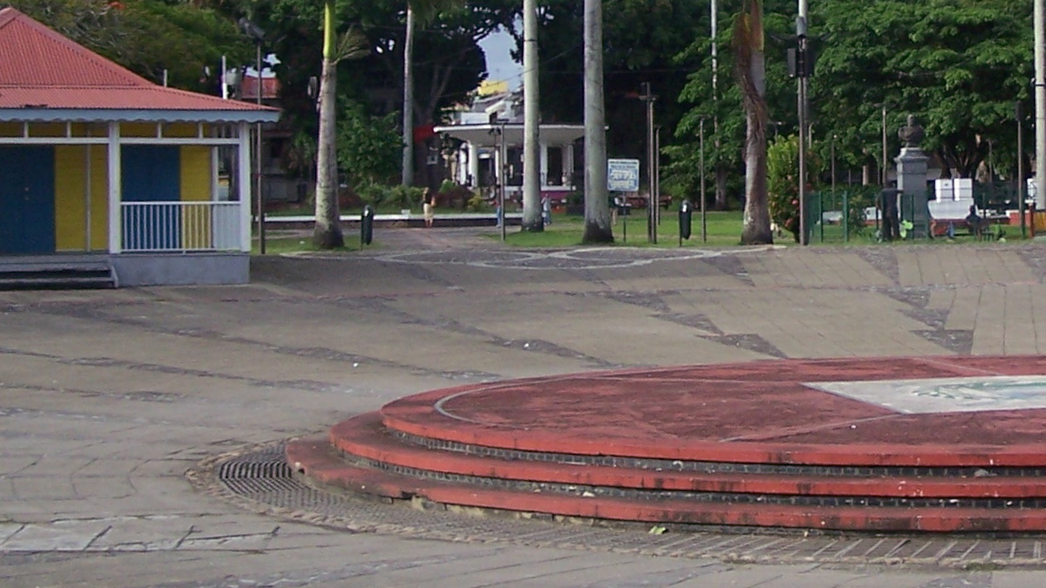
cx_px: 914
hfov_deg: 23.1
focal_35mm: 90
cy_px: 91
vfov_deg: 13.4
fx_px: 2496
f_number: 2.8
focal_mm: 6.3
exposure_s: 1/500
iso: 80
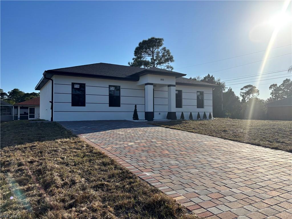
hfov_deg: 67.3
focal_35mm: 26
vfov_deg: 53.1
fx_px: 219
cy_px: 110
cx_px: 146
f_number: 1.6
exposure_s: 1/5348
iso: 50
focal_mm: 5.96
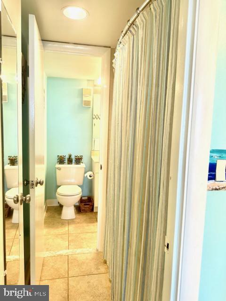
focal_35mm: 24
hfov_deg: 56.8
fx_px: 209
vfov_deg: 71.6
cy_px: 150
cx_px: 113
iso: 125
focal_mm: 6.86
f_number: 1.78
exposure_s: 1/120
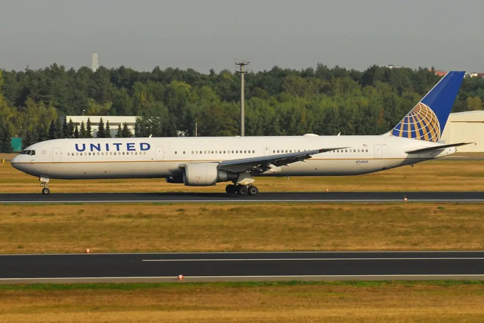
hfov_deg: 9.5
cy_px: 162
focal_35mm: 218
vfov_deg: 6.3
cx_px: 242
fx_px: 2924
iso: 200
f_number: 8
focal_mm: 145
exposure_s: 1/500
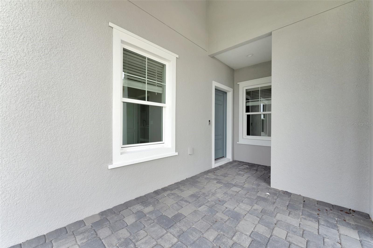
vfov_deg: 81.2
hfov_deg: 104.3
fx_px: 145
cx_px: 186
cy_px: 124
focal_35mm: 14
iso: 400
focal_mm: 14
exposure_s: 1/250
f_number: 6.3
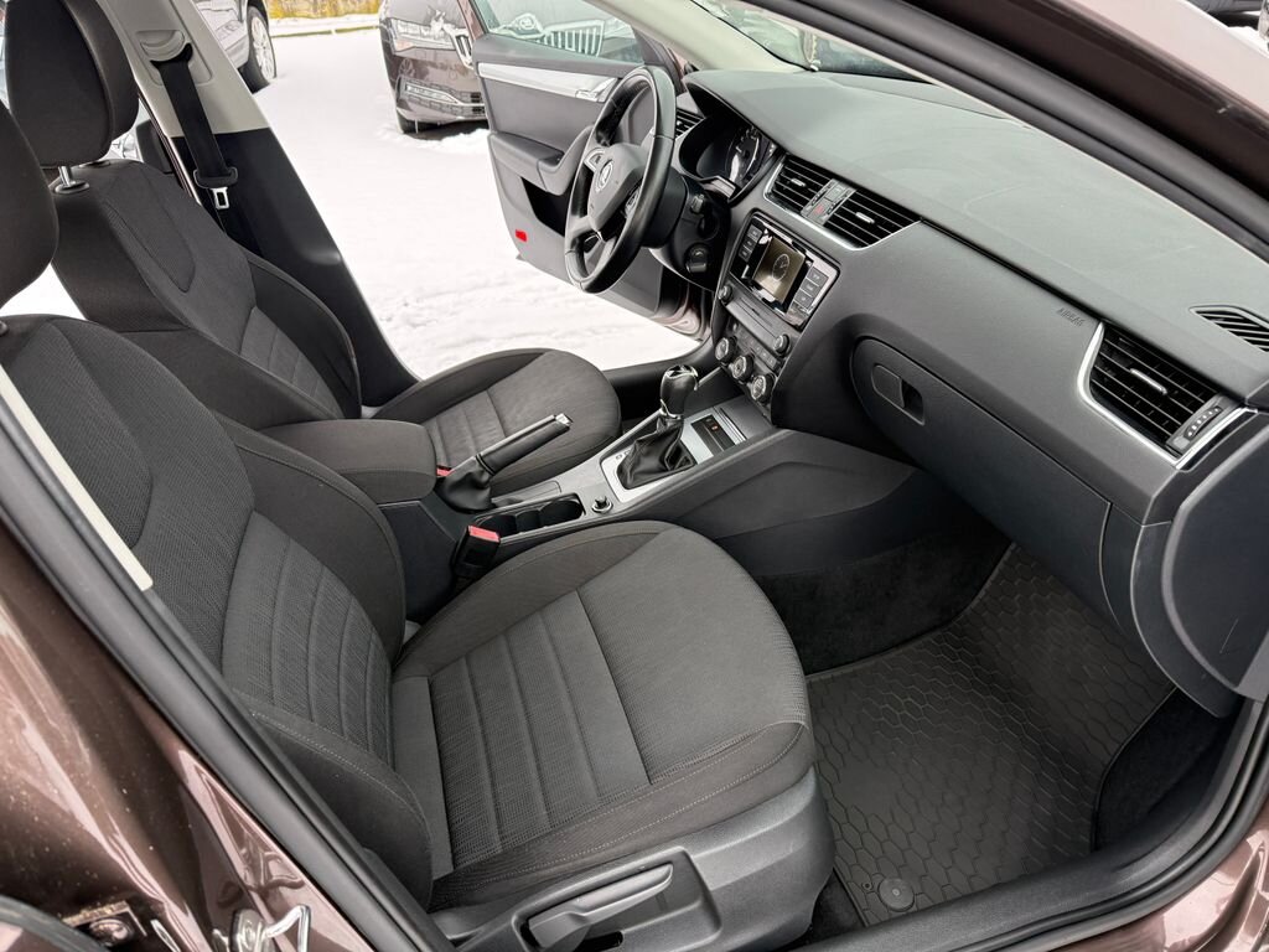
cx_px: 634
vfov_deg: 56.8
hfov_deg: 71.6
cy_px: 476
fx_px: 880
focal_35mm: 24
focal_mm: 6.76
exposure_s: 1/243
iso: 200
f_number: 1.78
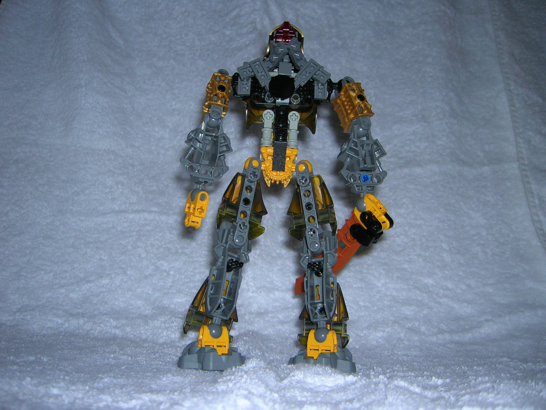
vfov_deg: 41.8
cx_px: 273
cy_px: 205
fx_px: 536
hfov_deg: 54.0
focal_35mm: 34
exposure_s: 1/60.1
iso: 50
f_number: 2.9
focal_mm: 5.7
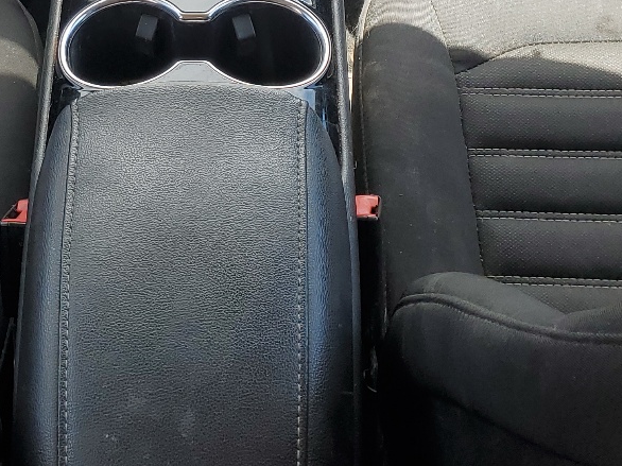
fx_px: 1275
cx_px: 151
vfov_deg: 19.7
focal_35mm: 71
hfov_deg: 27.0
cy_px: -67
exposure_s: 1/400
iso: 50
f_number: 1.5
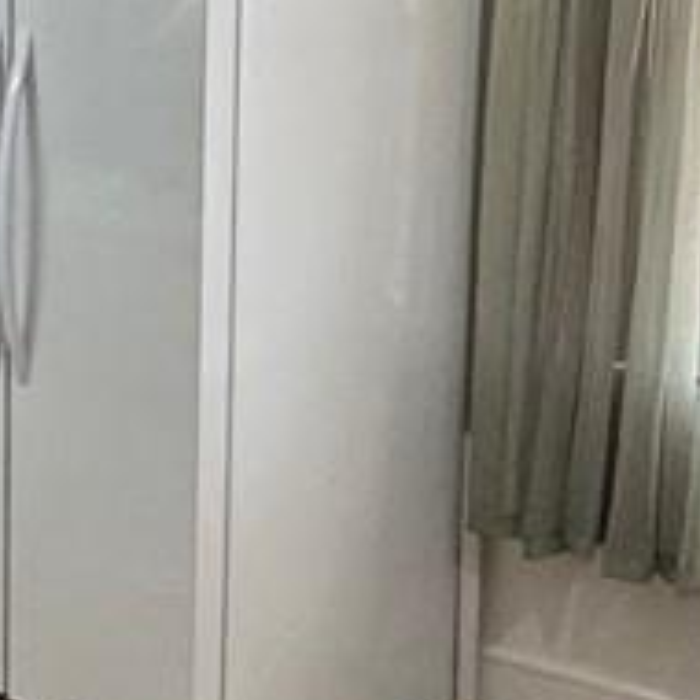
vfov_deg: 16.7
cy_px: 313
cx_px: -18
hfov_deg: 16.4
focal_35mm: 104
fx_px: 2379
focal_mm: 2.22
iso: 200
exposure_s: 1/120
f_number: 2.2
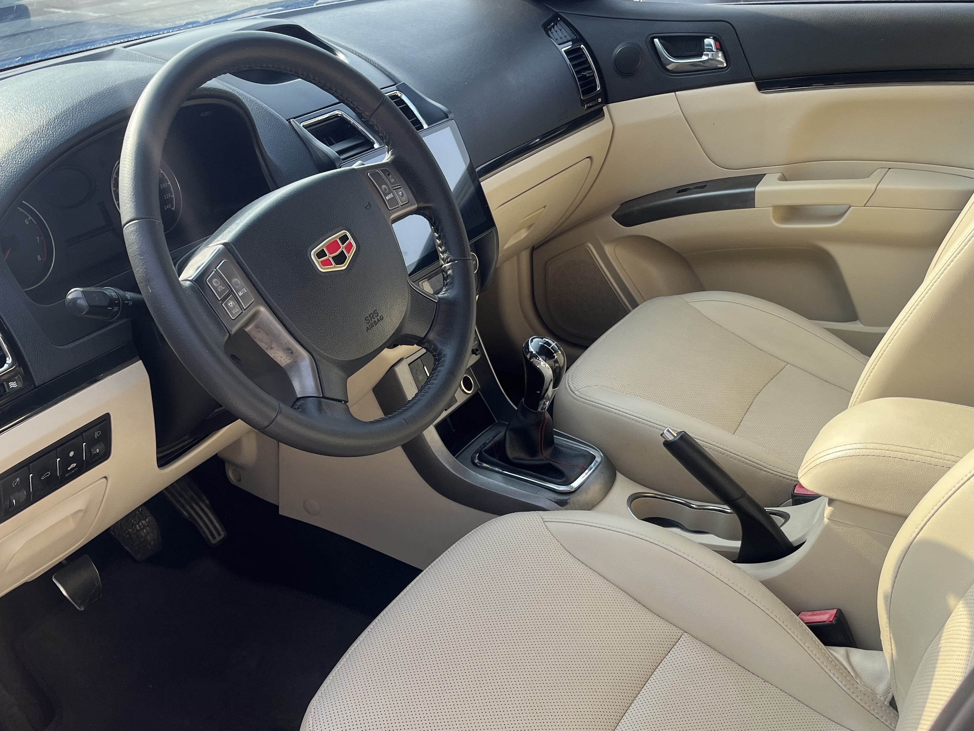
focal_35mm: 35
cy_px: 463
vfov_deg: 40.4
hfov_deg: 52.4
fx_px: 985
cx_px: 406
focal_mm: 5.1
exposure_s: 1/445
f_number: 1.6
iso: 50
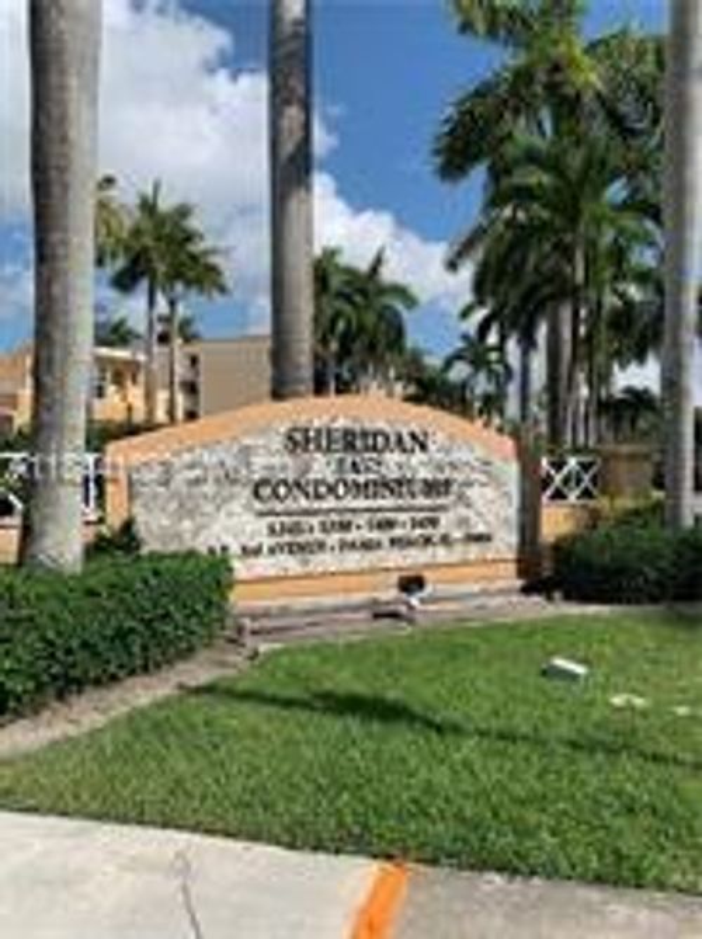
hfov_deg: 53.0
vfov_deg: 67.4
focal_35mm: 26
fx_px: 705
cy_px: 470
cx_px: 351
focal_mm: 4.25
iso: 25
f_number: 1.8
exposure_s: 1/3086
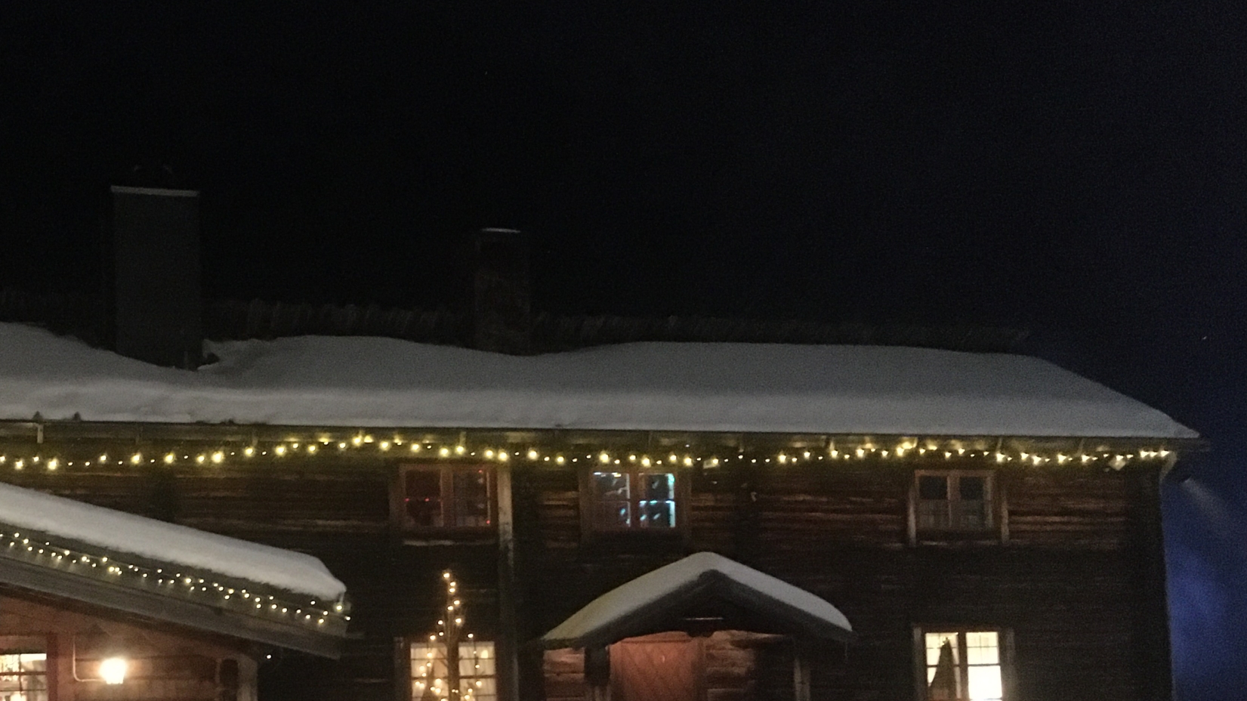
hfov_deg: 41.1
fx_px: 1620
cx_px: 344
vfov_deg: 23.8
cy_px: 616
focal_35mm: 49
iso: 1250
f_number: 2.2
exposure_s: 1/17
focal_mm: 4.15
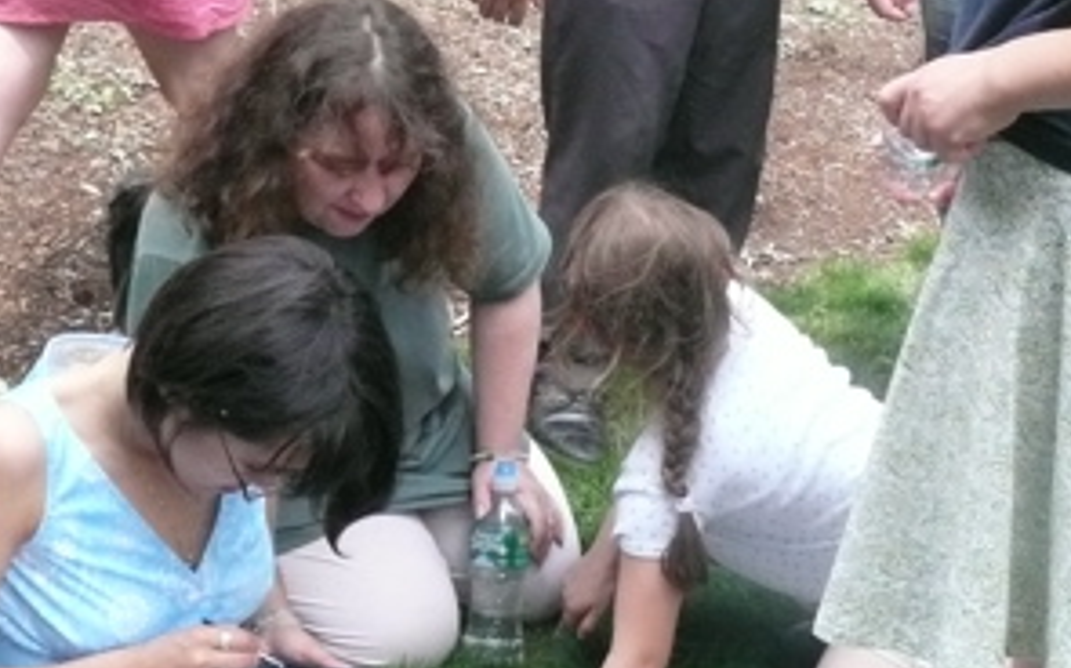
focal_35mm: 69
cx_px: 577
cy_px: 94
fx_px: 2013
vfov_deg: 18.6
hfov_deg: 29.8
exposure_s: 1/500
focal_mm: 4.9
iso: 400
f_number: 3.4
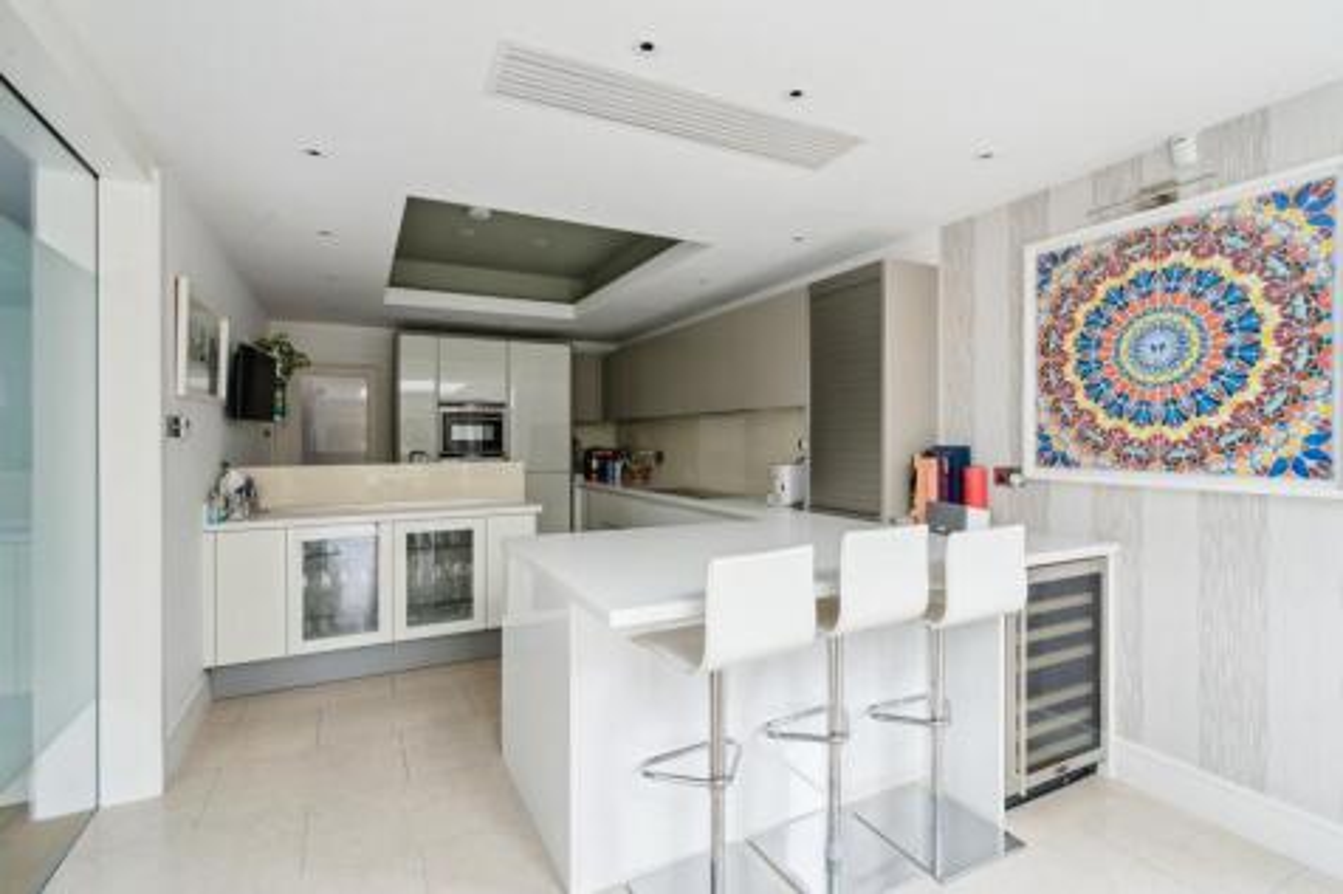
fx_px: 597
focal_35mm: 16
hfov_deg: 96.8
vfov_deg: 73.7
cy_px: 447
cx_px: 672
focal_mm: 16
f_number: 11
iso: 640
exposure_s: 1/3
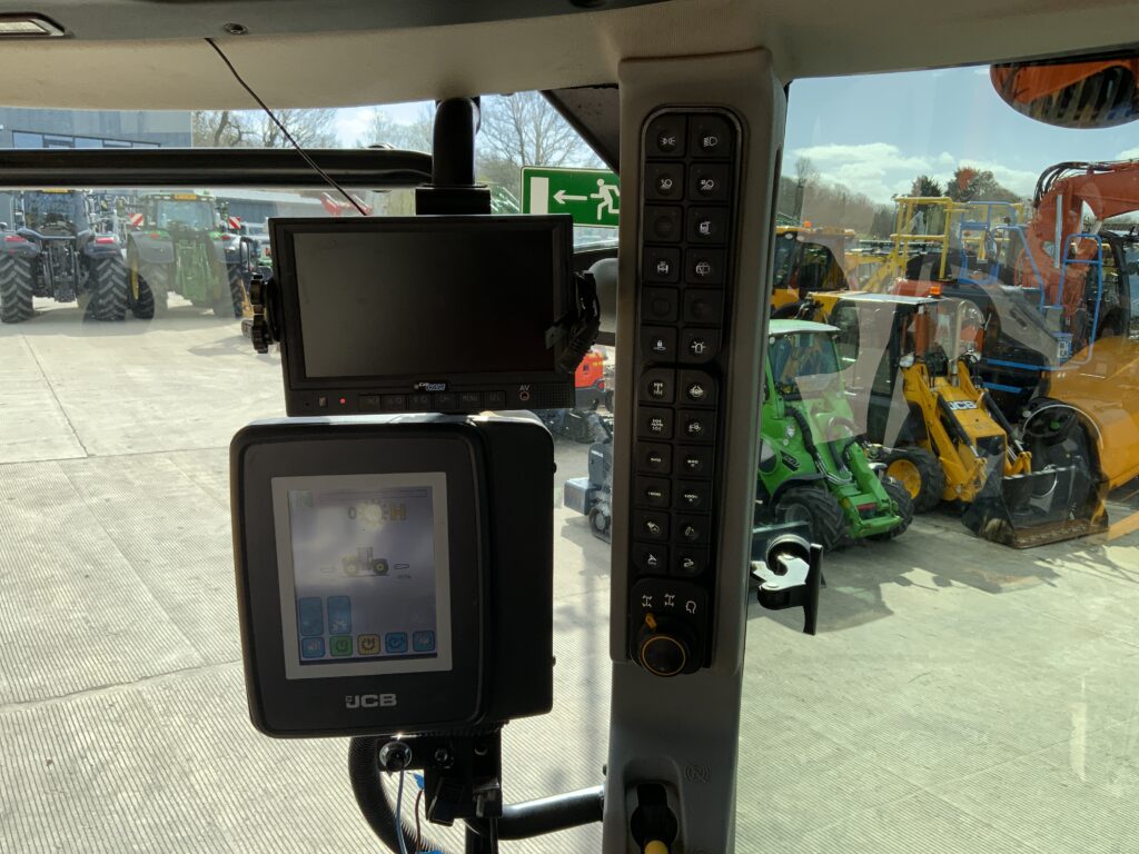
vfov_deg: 48.2
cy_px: 427
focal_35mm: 29
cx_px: 570
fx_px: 954
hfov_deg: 61.7
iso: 16
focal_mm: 3
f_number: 1.8
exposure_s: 1/709
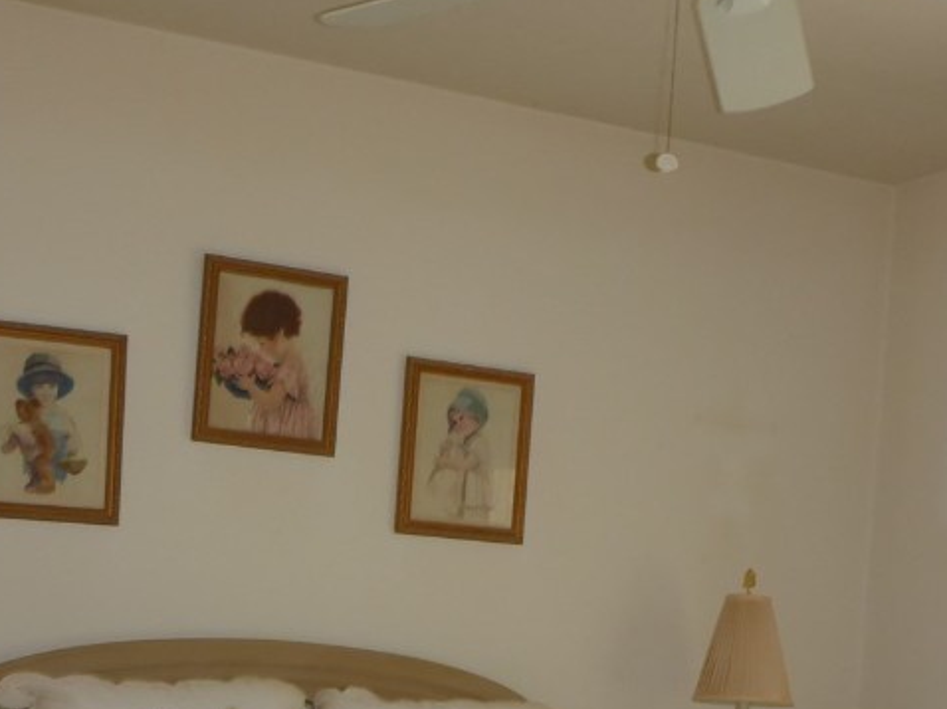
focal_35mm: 60
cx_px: 511
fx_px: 1641
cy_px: 675
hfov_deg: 32.2
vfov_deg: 23.6
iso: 160
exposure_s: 1/60
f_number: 3.3
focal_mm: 4.9
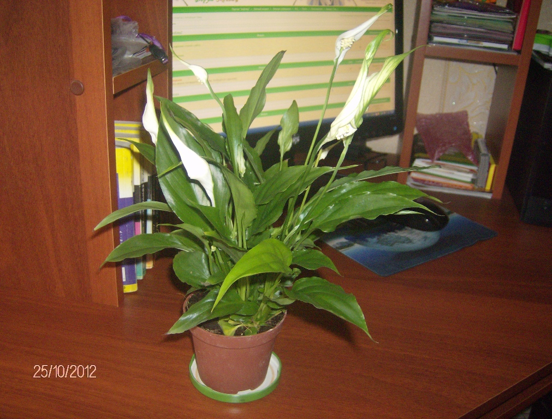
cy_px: 210
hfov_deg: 51.1
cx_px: 276
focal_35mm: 36
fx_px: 577
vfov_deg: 40.0
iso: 200
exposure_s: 1/60
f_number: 2.8
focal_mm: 6
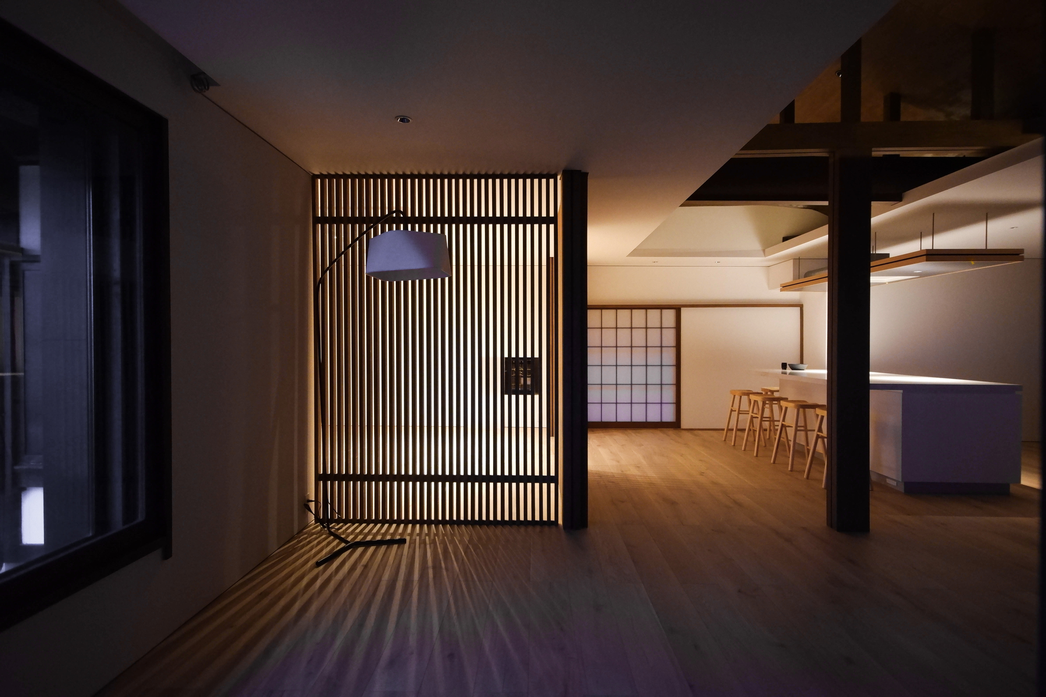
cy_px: 348
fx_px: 1046
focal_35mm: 36
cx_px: 523
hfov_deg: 53.1
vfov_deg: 36.9
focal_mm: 24
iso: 3200
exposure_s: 1/18
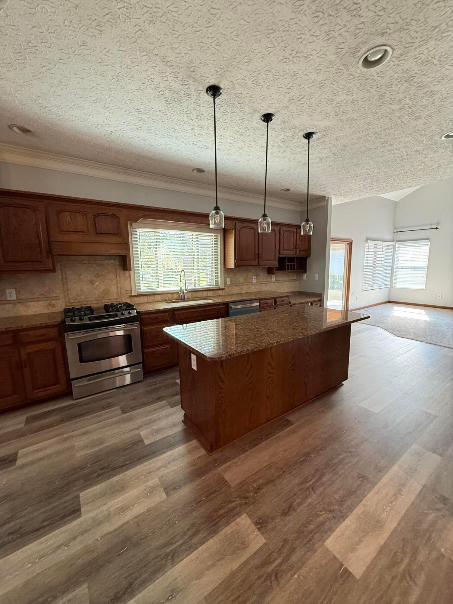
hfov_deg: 85.7
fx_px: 244
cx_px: 226
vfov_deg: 102.1
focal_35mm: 14
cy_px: 302
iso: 320
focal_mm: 2.22
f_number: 2.2
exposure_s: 1/60
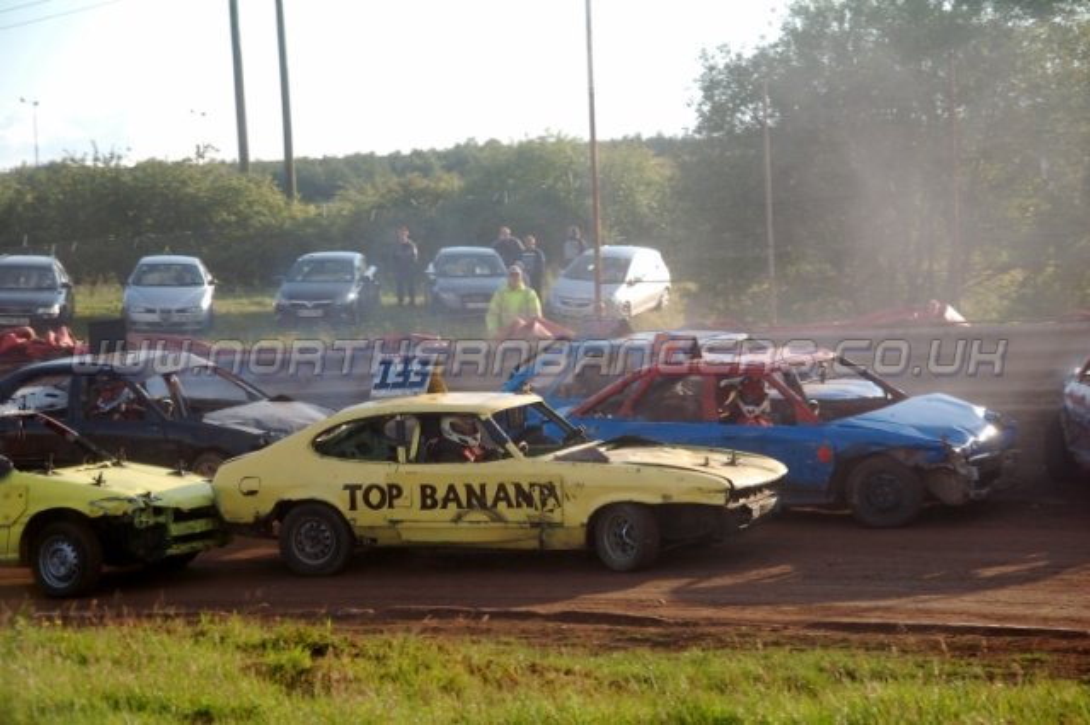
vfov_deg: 14.0
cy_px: 362
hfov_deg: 20.9
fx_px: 2950
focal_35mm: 98
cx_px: 545
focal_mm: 65
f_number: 5.3
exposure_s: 1/640
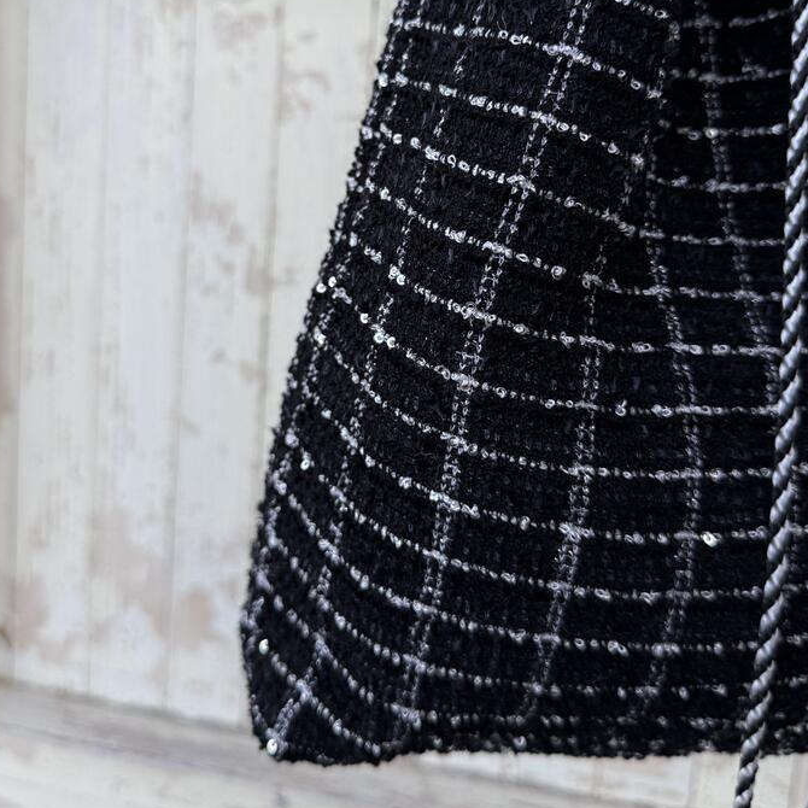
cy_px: 264
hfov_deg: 43.9
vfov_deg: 43.2
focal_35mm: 38
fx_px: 1004
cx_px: 396
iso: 80
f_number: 1.78
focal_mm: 6.76
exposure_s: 1/367
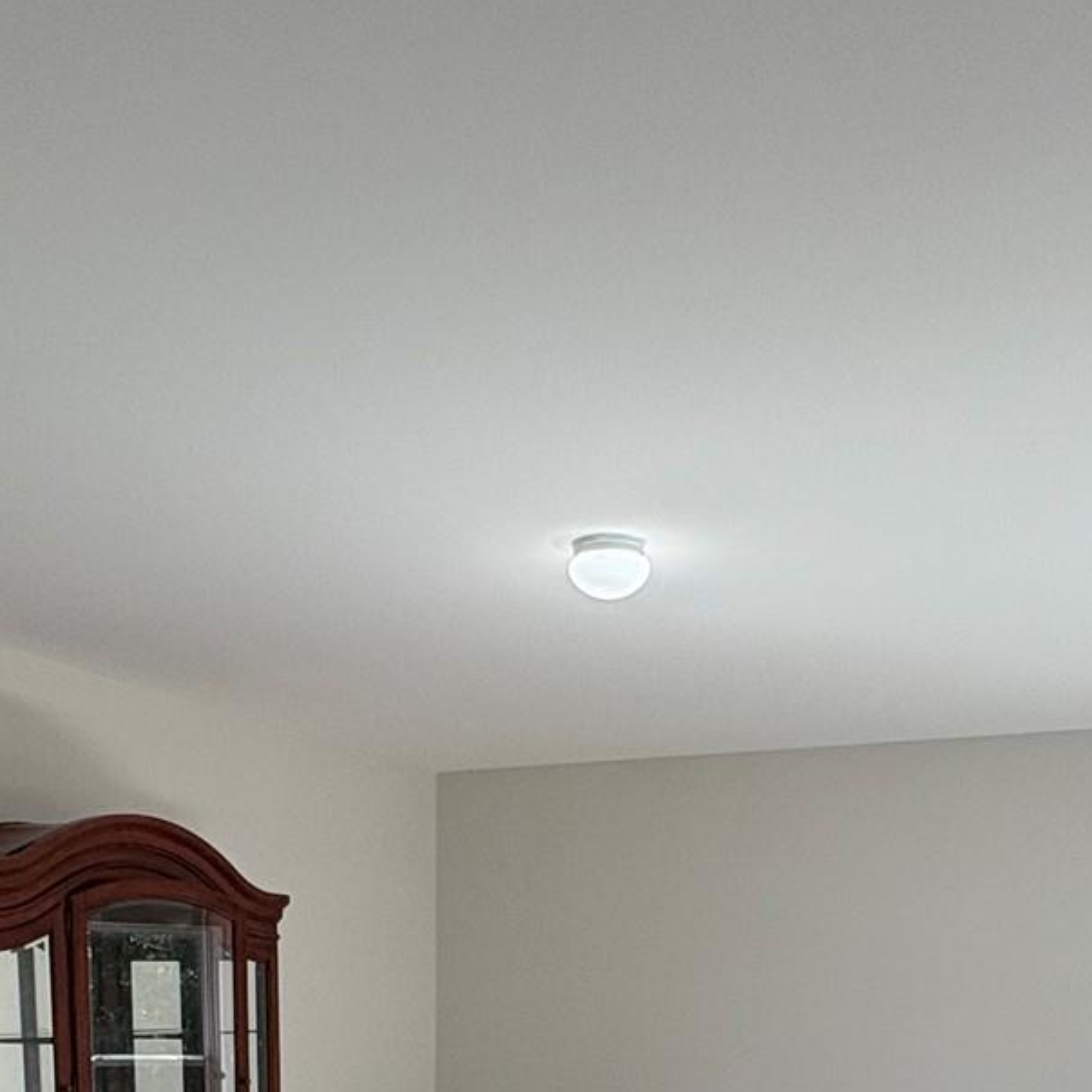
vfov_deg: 34.0
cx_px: 491
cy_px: 1239
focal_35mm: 42
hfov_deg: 40.0
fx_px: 1499
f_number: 2.2
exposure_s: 1/120
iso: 125
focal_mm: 2.22
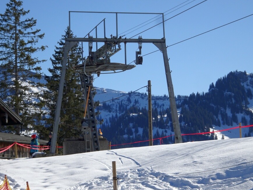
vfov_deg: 12.1
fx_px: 899
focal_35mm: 123
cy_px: 92
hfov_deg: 16.0
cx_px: 122
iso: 80
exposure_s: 1/640
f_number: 5
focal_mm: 17.97
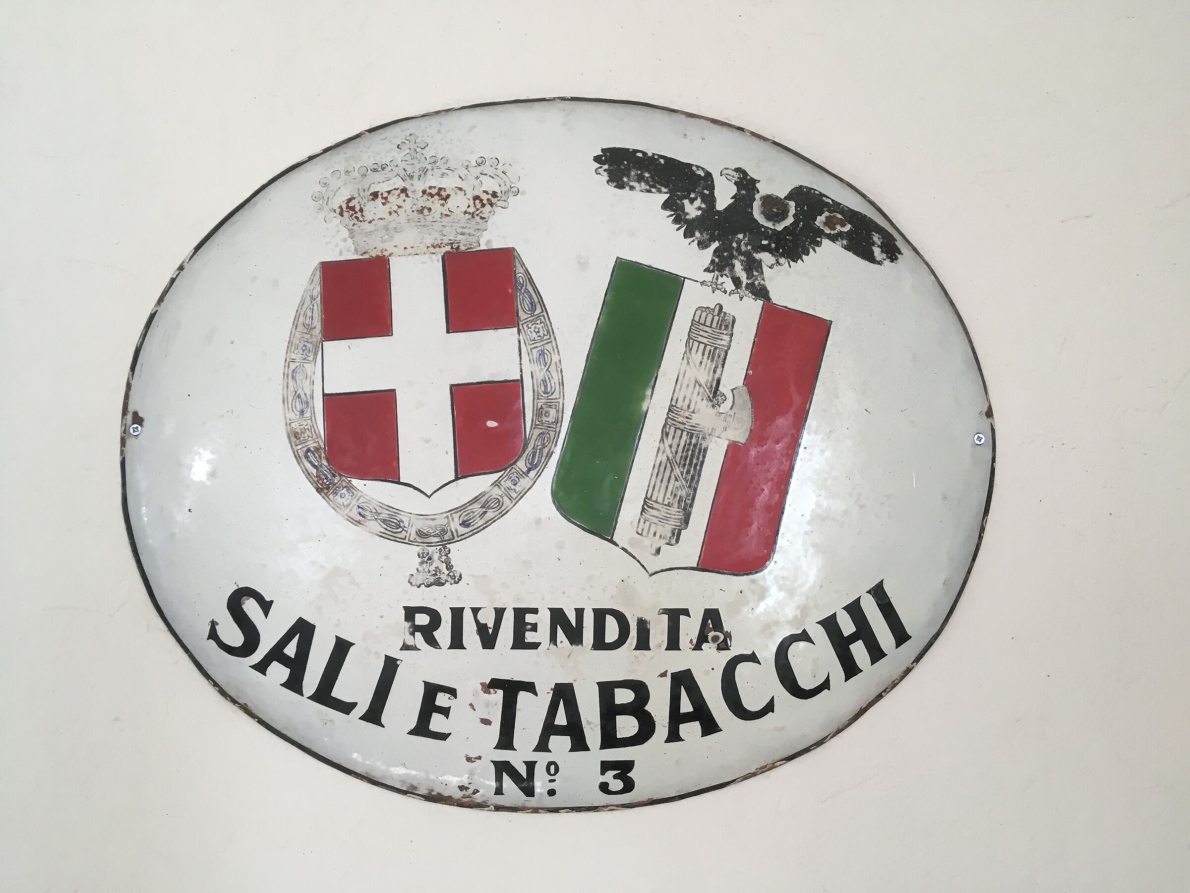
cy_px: 446
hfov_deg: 61.7
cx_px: 595
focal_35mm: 29
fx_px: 997
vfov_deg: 48.2
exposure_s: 1/33
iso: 32
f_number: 2.2
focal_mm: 4.15
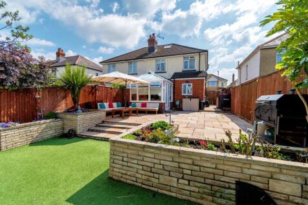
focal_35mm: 15
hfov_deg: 100.4
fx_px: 128
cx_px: 154
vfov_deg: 77.3
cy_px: 102
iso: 200
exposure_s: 1/1250
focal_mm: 10
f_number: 7.1
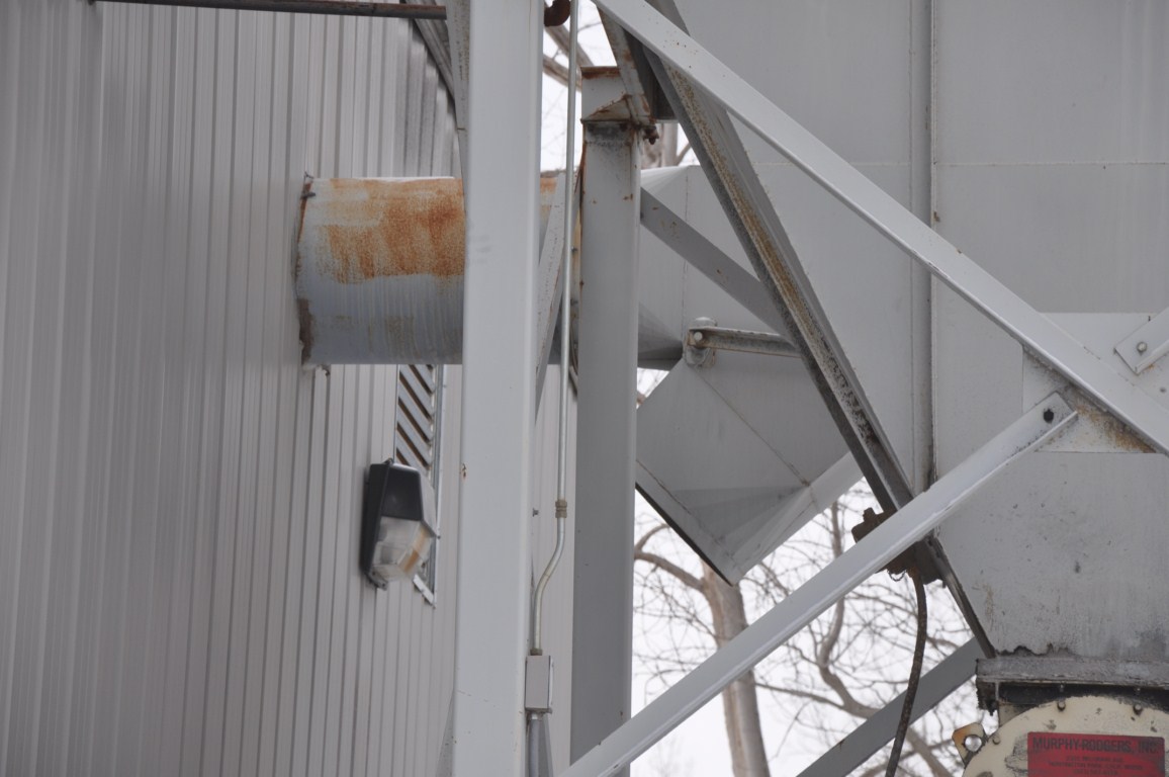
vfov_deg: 8.7
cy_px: 388
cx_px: 584
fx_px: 5109
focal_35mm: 158
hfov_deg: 13.1
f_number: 8
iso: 200
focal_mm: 105
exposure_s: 1/250
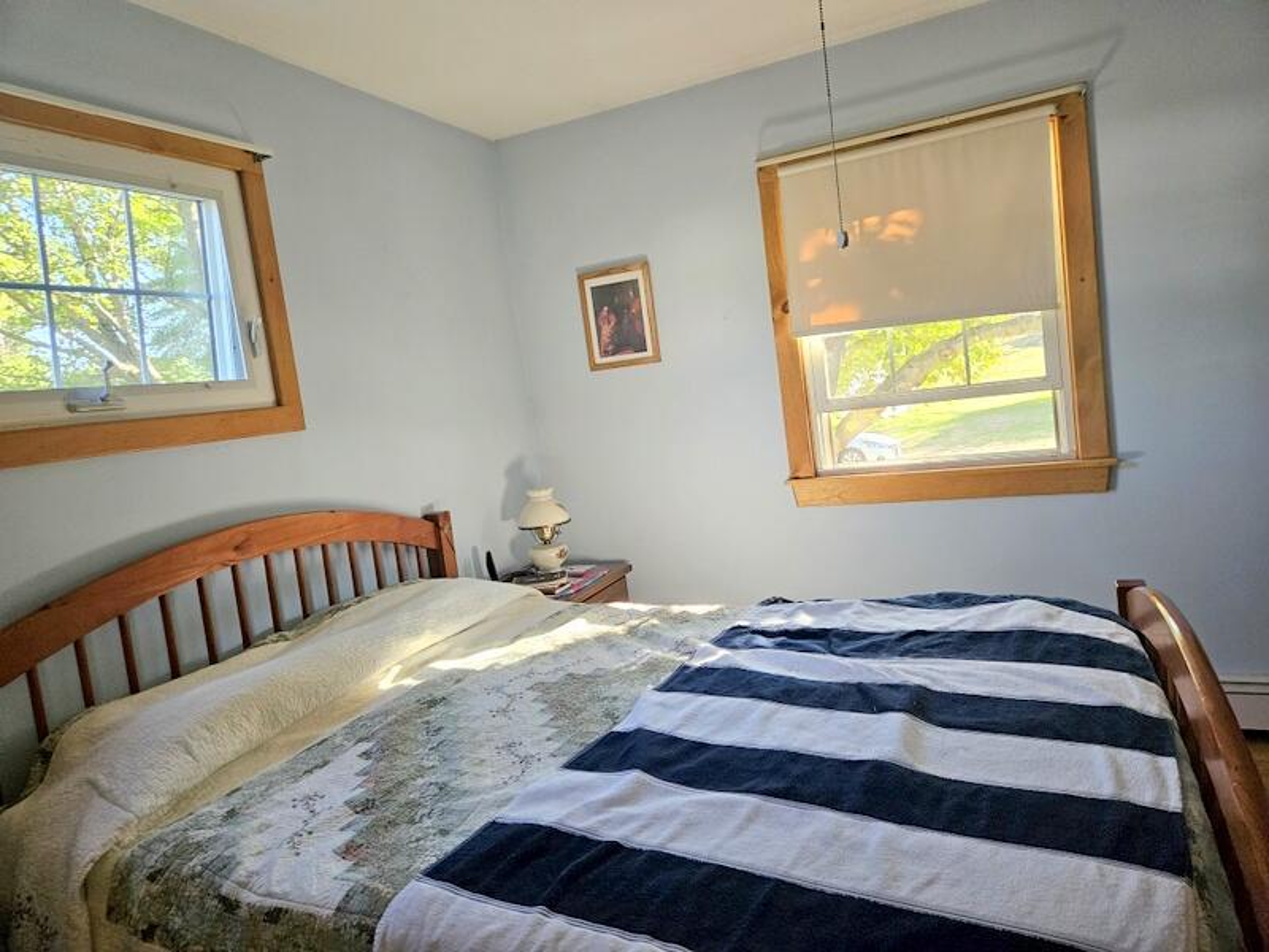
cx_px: 634
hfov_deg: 73.9
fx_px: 843
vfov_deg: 58.9
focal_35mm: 23
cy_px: 476
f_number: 1.8
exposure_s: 1/240
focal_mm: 5.4
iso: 500
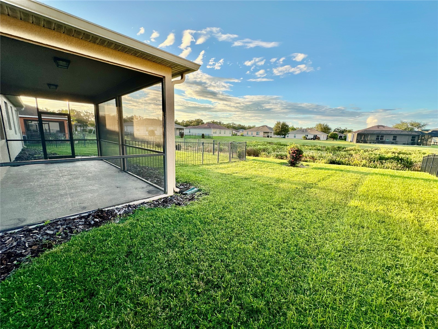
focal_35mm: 14
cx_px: 219
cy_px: 164
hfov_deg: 102.1
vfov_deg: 85.7
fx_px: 177
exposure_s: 1/299
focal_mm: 2.22
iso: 40
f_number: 2.2
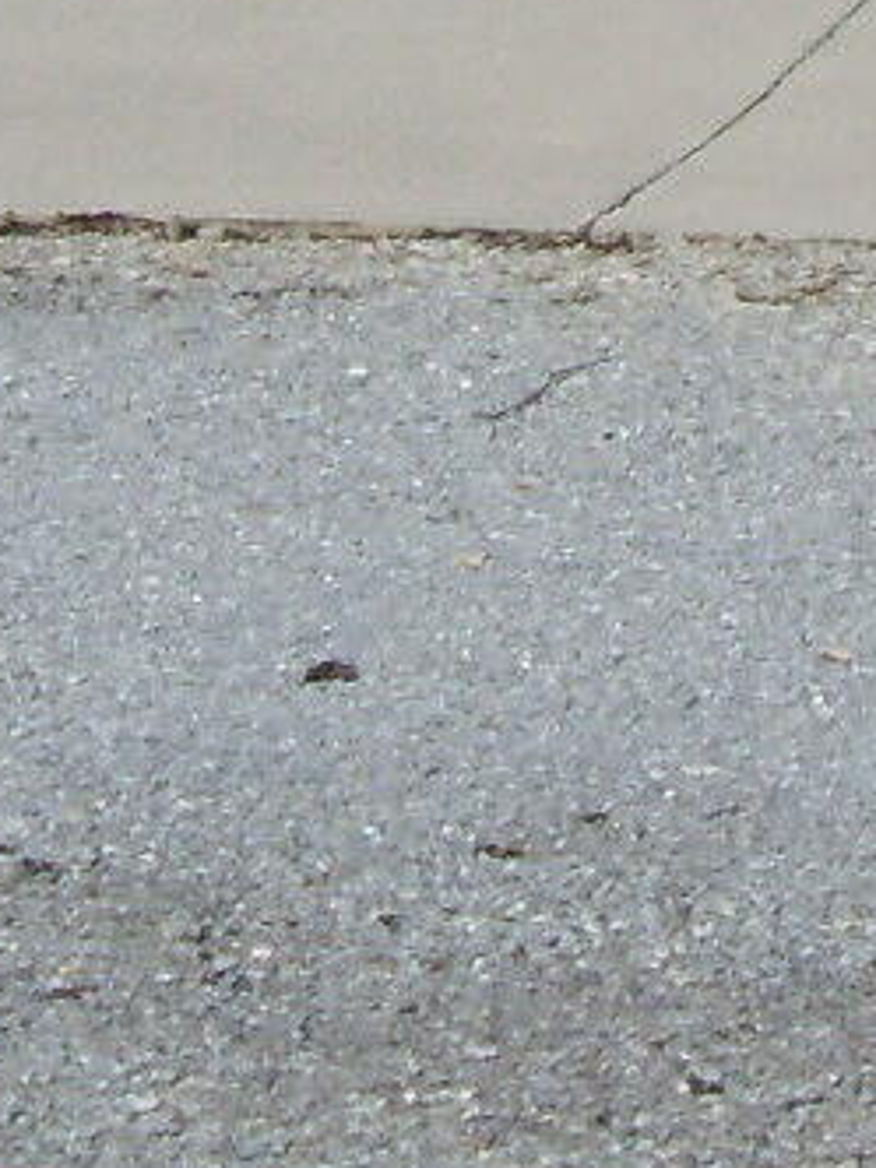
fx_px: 7693
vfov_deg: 8.3
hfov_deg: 6.2
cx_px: 2086
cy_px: -1010
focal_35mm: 228
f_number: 7
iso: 80
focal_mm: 6.3
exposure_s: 1/750
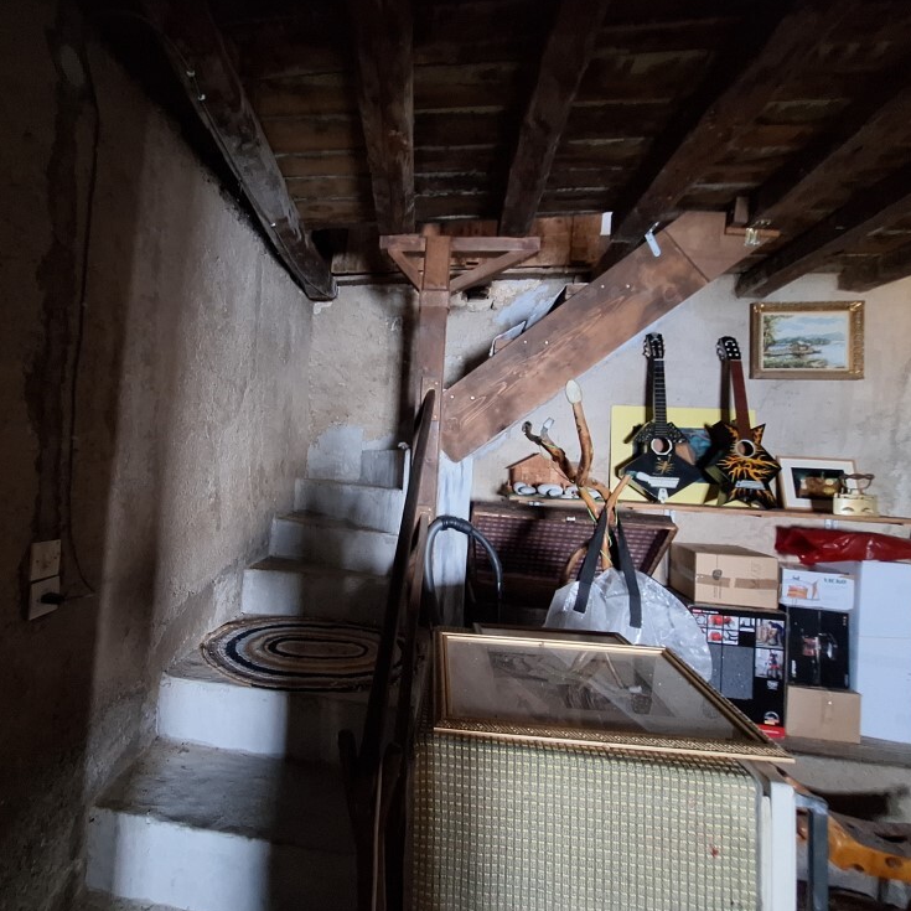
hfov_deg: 86.4
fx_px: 476
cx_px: 368
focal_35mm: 16
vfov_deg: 87.4
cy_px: 440
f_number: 2.2
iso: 640
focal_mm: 1.74
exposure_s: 1/20
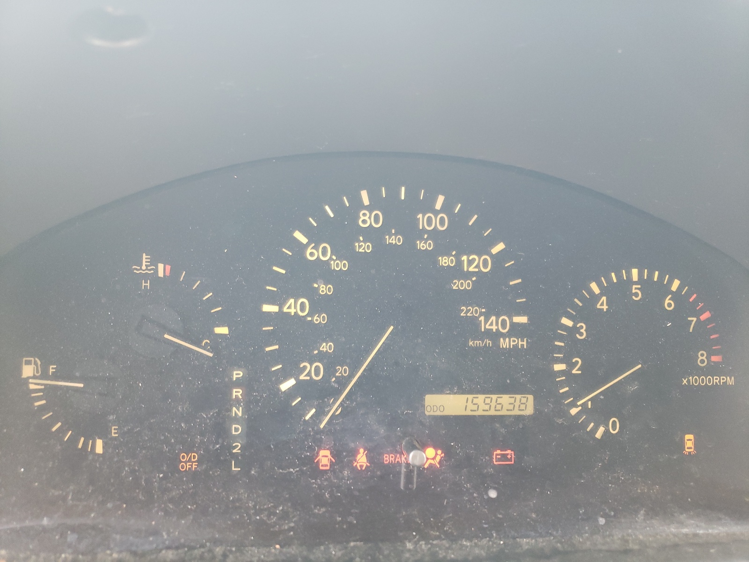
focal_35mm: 26
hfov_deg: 67.3
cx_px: 374
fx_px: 563
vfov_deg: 53.1
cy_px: 281
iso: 219
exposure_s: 1/60.2
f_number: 1.5
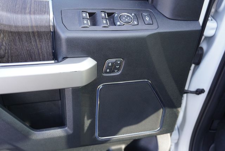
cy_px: 76
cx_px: 112
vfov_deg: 38.4
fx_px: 216
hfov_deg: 55.1
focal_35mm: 34
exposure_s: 1/60
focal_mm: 23
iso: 320
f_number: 4
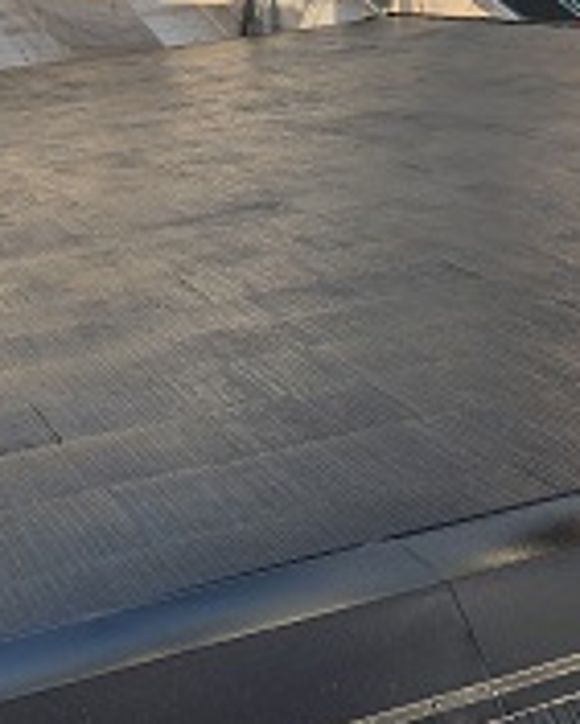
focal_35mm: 62
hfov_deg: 24.3
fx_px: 1329
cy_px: 304
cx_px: 123
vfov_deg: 30.4
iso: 20
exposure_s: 1/277
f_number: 1.8
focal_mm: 4
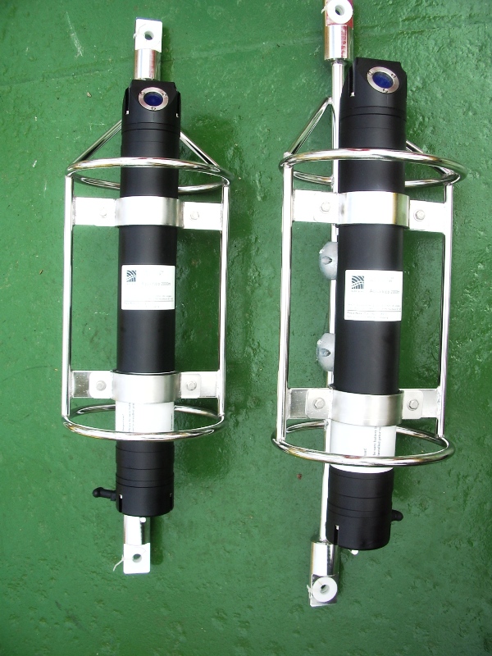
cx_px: 246
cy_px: 328
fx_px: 663
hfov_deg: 40.7
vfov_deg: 52.6
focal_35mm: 35
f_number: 4.3
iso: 50
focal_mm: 5.8
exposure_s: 1/200
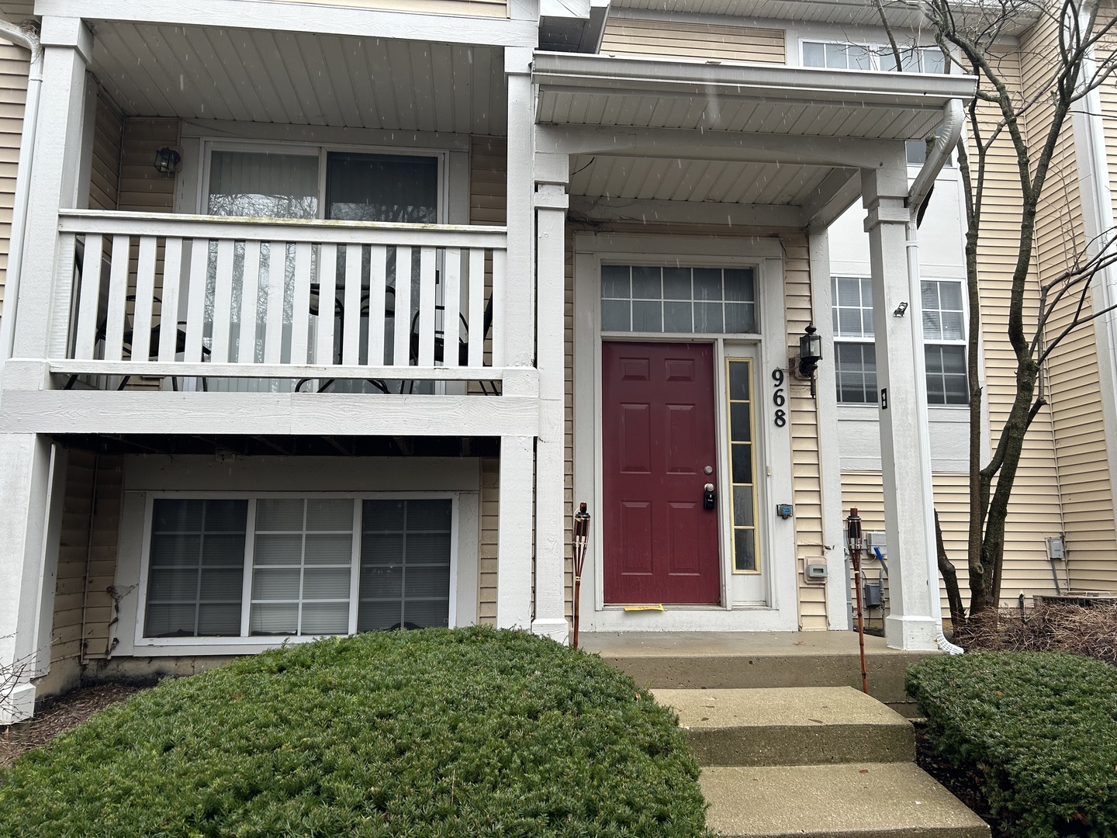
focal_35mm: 26
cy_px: 419
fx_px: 839
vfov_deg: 53.1
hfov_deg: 67.3
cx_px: 558
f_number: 1.5
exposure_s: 1/349
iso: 50
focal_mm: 5.7
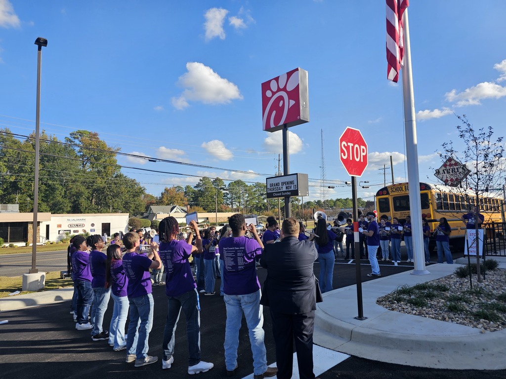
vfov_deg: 58.9
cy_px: 190
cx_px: 253
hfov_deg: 73.9
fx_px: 336
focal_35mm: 23
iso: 10
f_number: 1.7
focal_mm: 6.3
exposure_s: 1/373
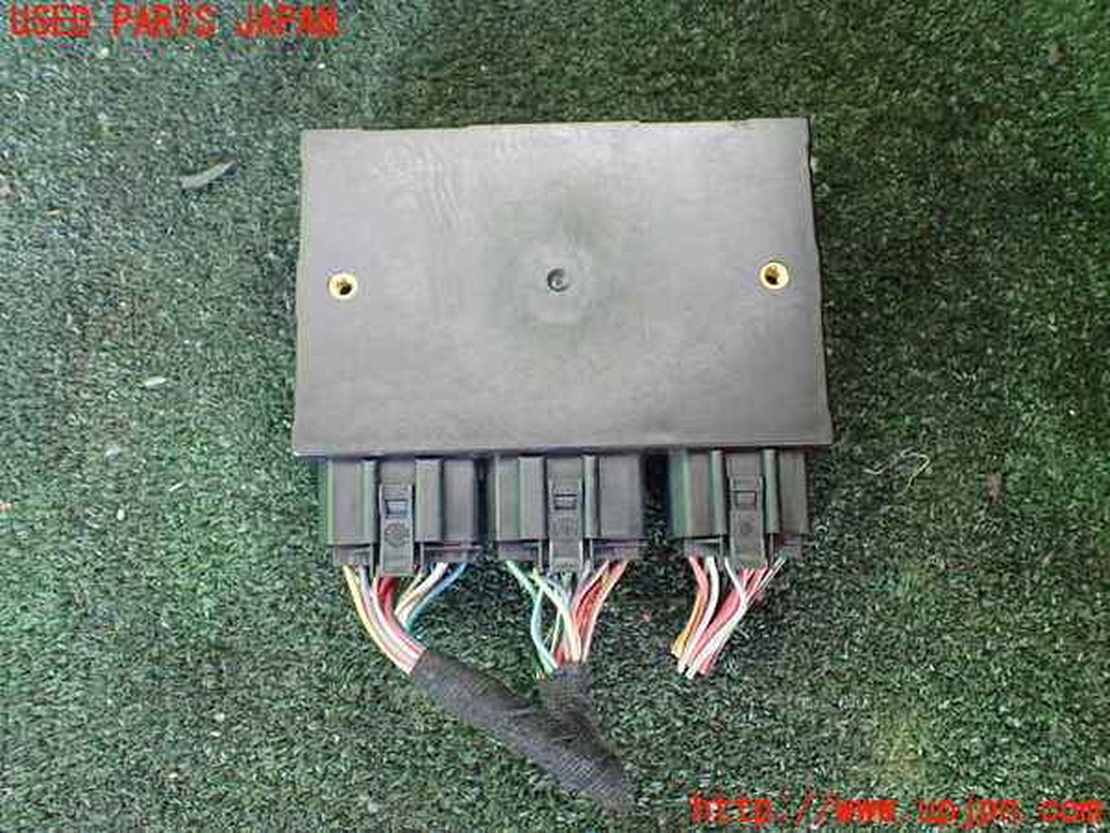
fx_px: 962
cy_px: 416
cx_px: 555
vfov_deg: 46.8
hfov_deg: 60.0
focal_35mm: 30
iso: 800
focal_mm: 5.4
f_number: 2.3
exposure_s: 1/125
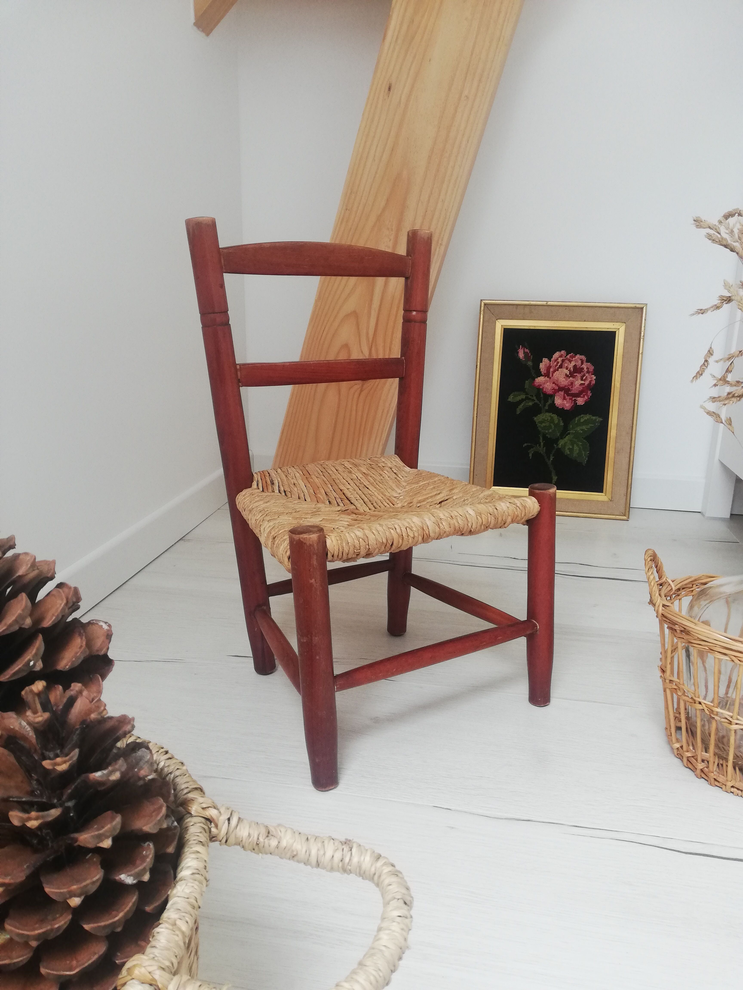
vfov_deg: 67.3
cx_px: 372
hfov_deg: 53.1
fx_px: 744
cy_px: 495
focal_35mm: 26
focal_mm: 3.81
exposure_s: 1/60
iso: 125
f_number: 2.2
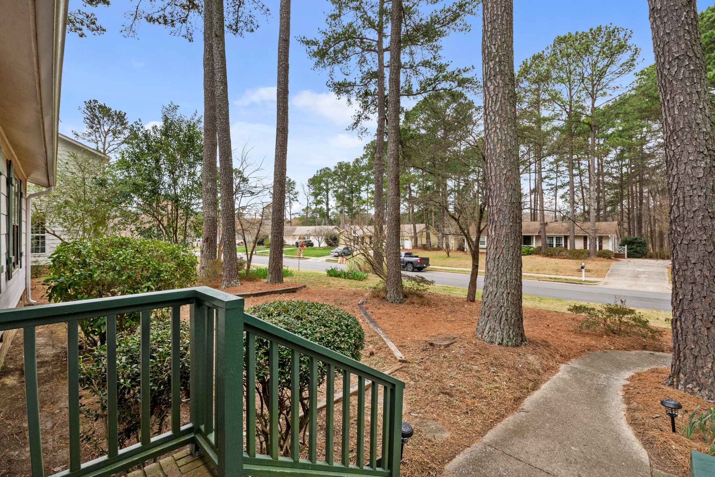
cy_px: 238
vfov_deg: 77.3
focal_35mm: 15
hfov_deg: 100.4
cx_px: 358
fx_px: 298
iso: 400
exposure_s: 1/200
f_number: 7.1
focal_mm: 15
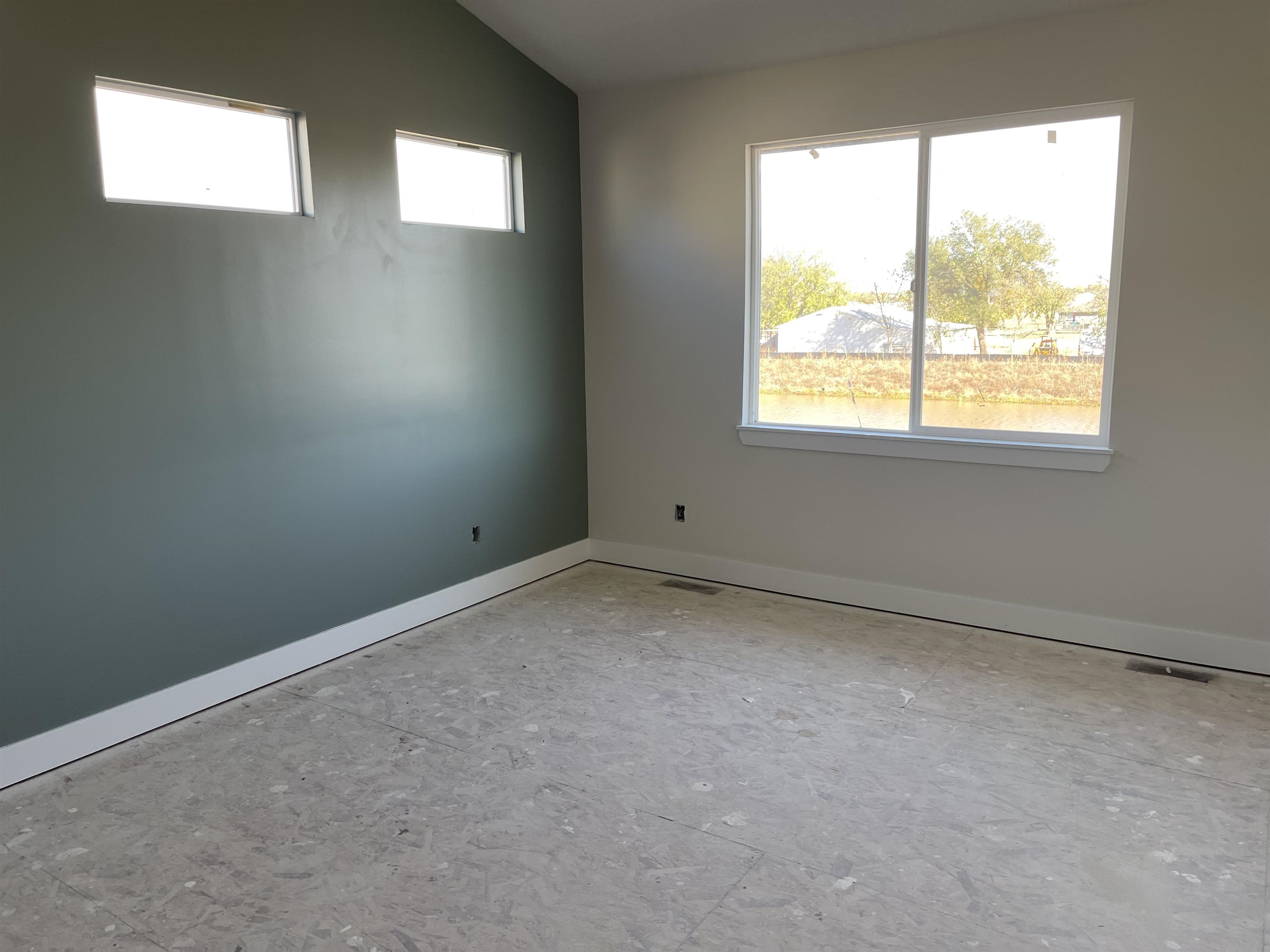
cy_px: 476
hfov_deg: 67.3
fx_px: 954
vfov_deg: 53.1
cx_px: 635
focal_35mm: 26
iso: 40
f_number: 1.6
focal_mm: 5.1
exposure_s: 1/121
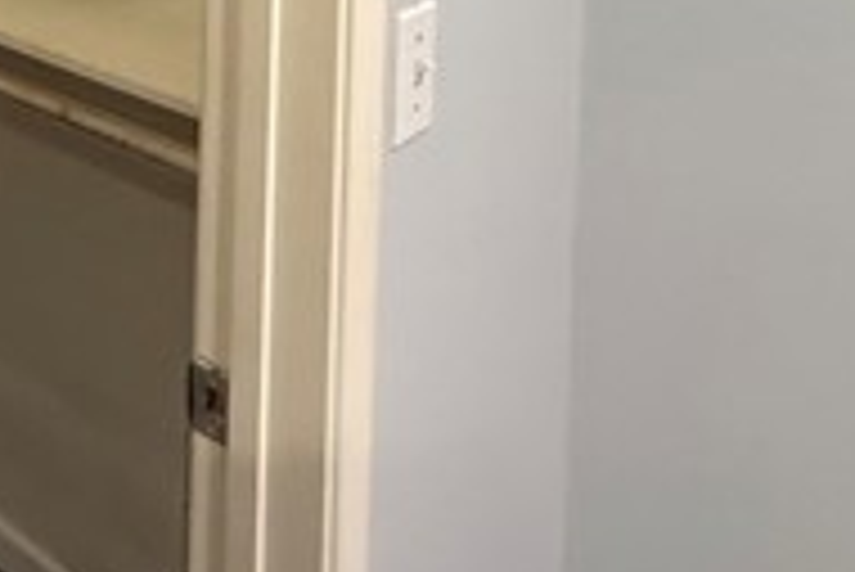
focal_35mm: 49
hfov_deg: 34.6
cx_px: -94
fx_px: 1165
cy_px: -338
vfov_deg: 21.8
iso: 640
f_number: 2.2
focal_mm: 2.22
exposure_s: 1/60
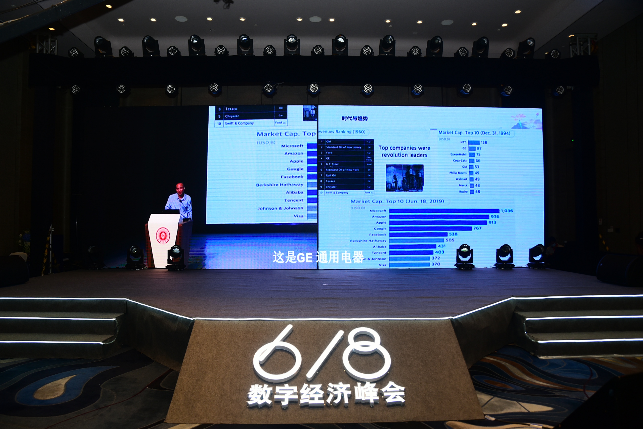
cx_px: 322
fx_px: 429
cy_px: 214
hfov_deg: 73.7
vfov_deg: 53.1
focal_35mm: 24
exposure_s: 1/125
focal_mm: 24
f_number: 3.2
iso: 640
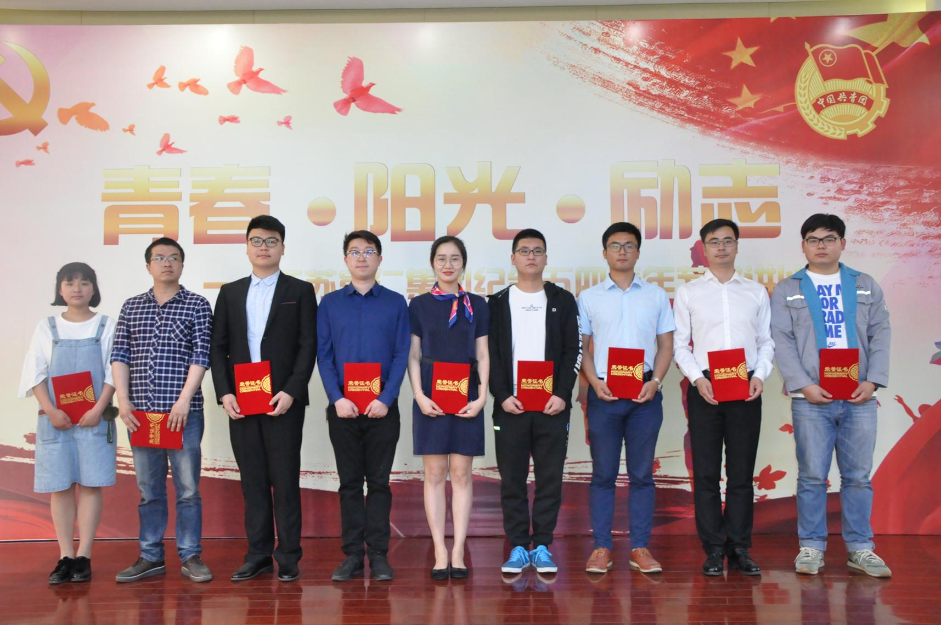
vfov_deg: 36.8
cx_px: 470
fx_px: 940
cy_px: 312
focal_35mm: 36
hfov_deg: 53.2
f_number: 5.6
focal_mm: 24
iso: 2500
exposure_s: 1/30
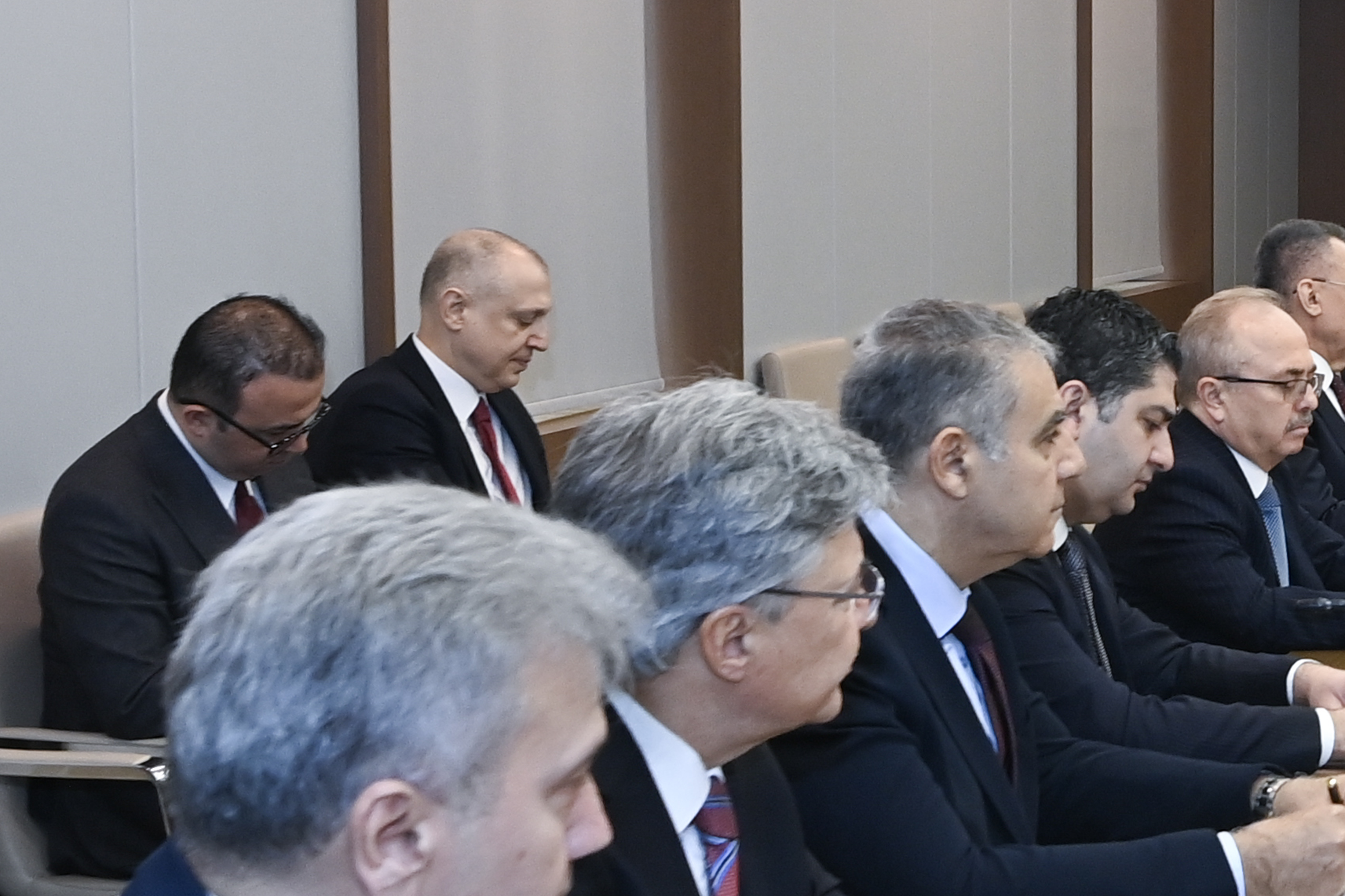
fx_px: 2914
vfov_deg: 17.5
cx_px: 1868
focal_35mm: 78
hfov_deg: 22.5
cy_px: 456
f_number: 6.3
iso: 1600
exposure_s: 1/125
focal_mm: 24
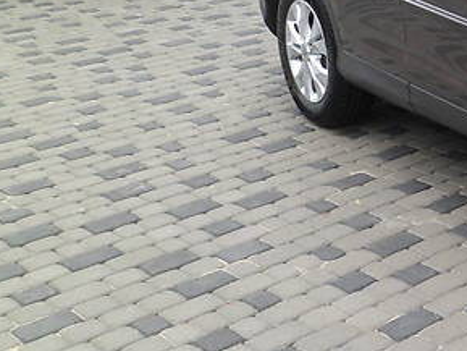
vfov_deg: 20.4
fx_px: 972
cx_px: 630
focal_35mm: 72
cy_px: 141
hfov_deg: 23.4
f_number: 3.3
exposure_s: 1/45
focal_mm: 4.9
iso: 120
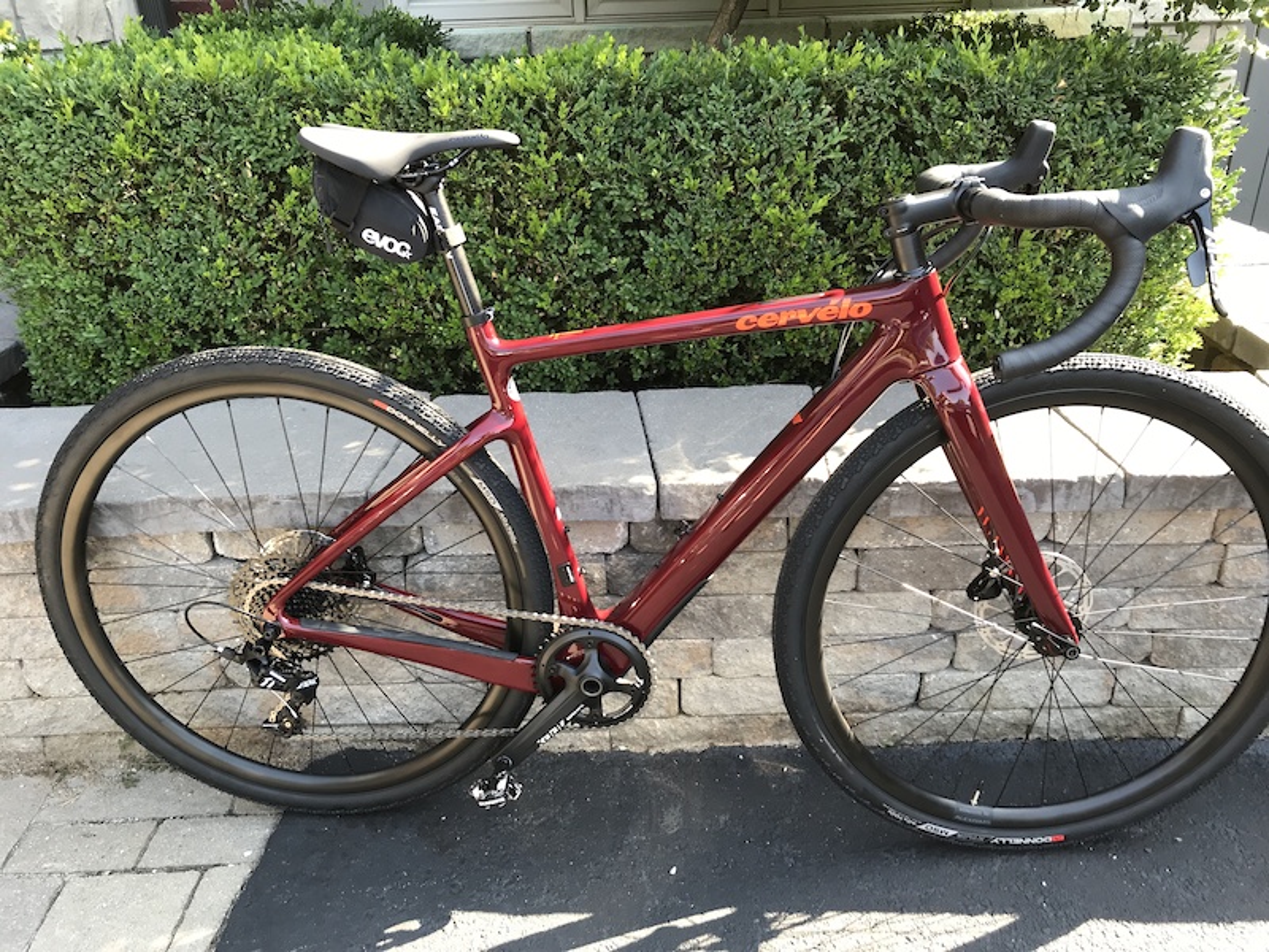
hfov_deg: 63.4
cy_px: 476
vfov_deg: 49.7
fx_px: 1026
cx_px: 634
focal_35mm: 28
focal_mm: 3.99
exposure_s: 1/120
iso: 32
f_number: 1.8
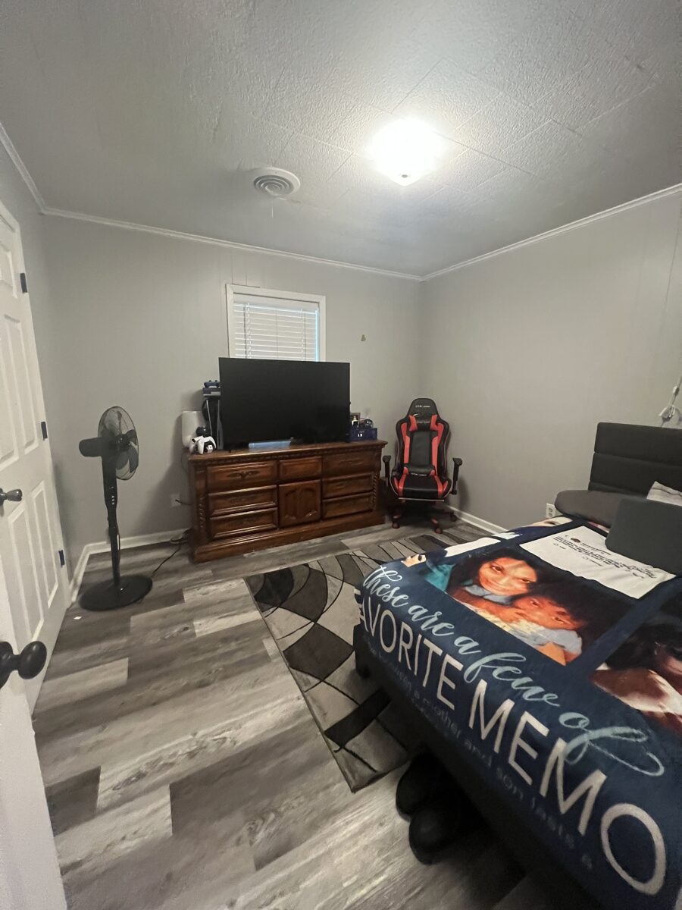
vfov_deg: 106.2
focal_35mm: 13
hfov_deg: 89.9
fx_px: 341
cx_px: 341
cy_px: 455
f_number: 1.8
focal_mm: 1.57
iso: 1000
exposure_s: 1/60
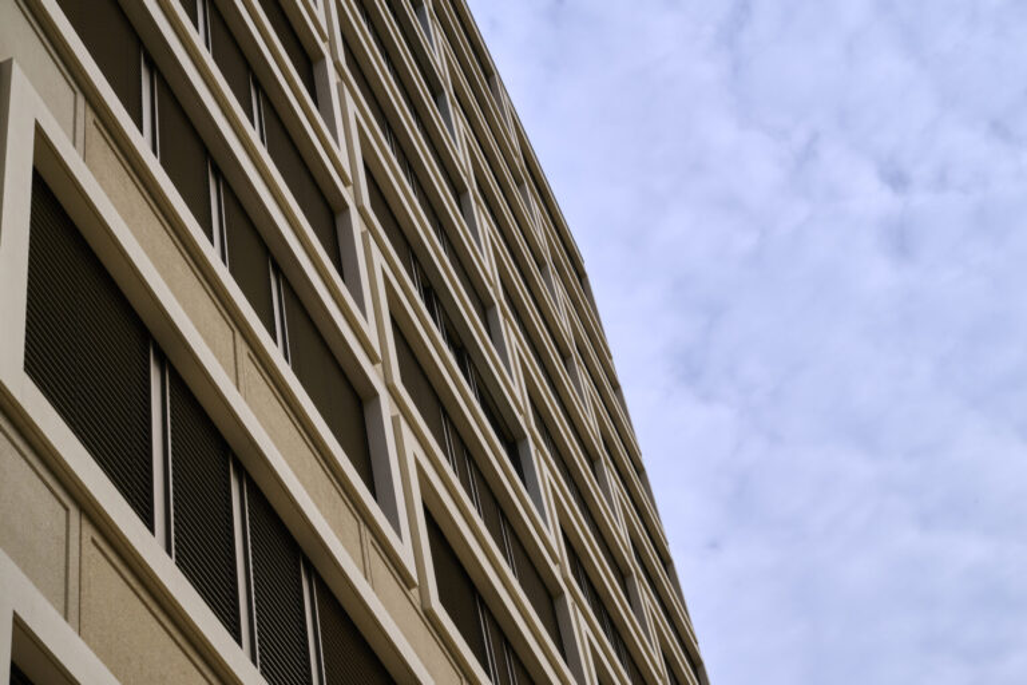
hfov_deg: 31.4
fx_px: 1826
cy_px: 342
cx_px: 514
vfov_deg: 21.2
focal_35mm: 64
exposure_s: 1/250
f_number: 16
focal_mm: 64
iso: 200
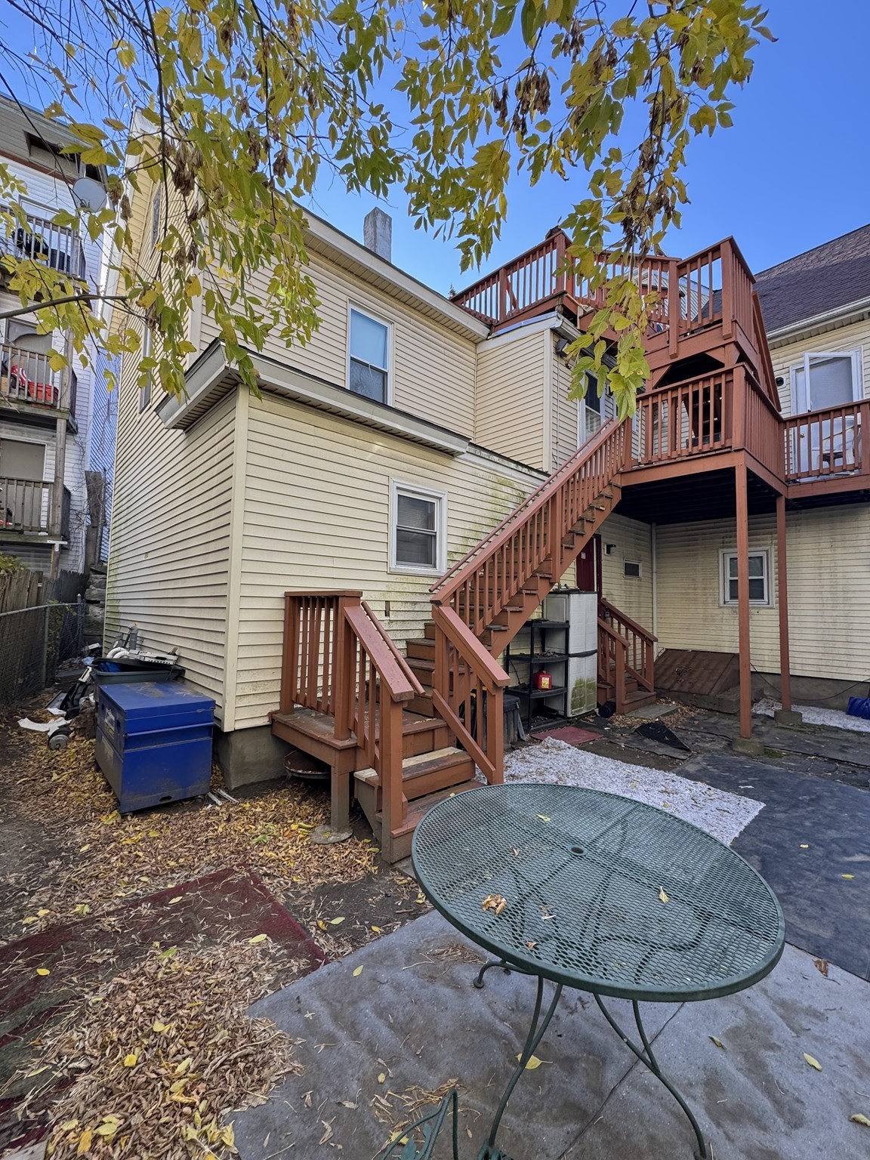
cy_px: 580
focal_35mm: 14
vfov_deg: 102.1
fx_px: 469
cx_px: 435
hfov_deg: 85.7
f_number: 2.2
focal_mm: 2.22
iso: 40
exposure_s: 1/190
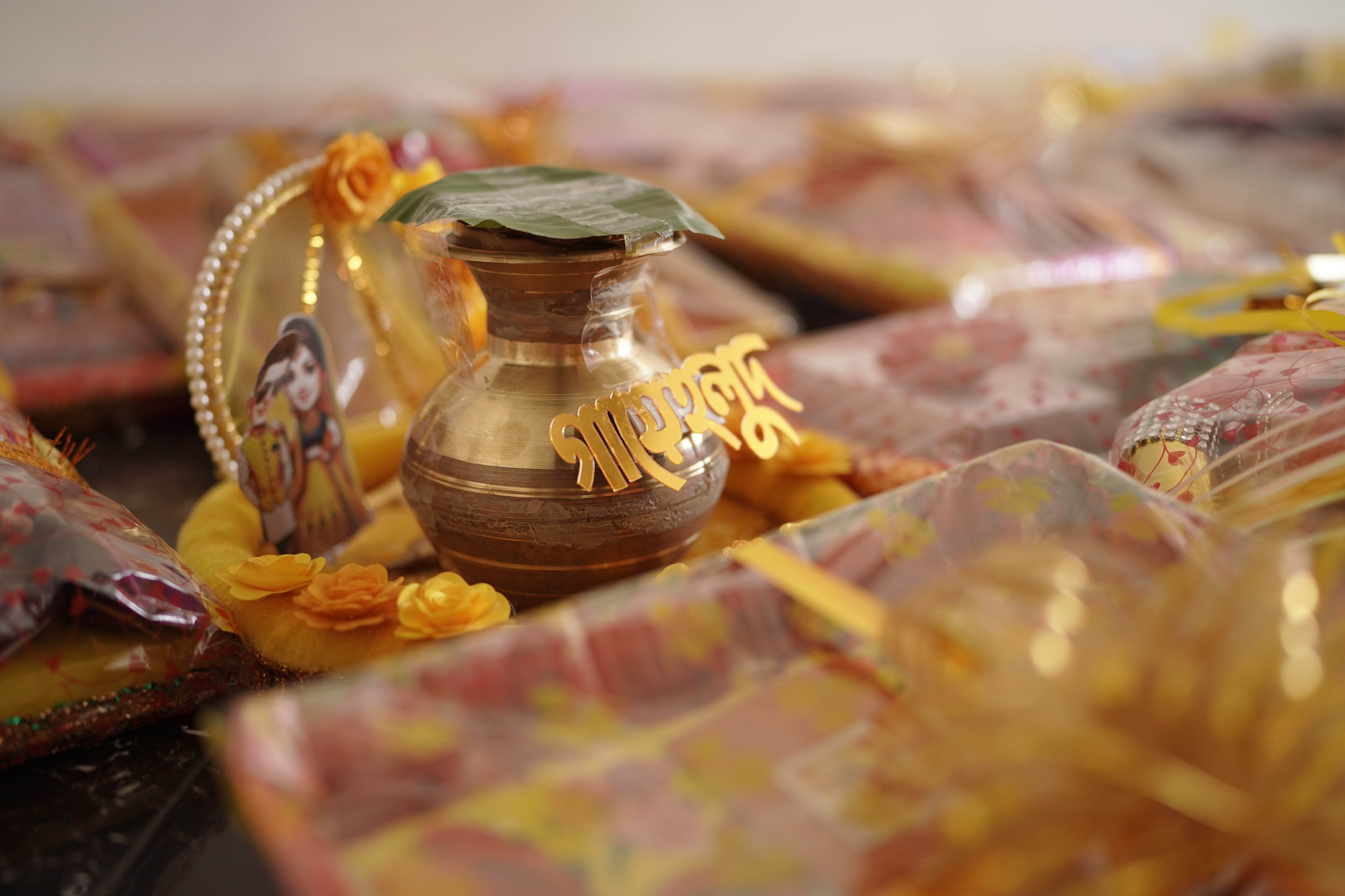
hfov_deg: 49.6
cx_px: 661
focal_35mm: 39
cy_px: 486
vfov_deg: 34.2
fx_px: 1457
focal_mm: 35
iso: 250
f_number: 1.4
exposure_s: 1/200
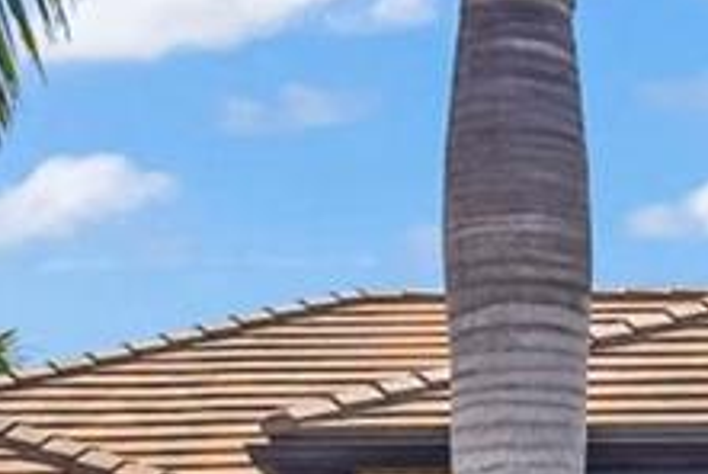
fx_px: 3131
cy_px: 854
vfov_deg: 8.3
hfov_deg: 12.8
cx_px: 612
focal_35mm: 159
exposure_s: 1/2500
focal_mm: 8.38
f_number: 2.8
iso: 110
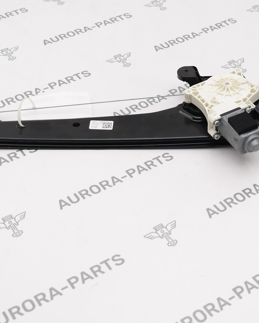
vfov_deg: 29.0
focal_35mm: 65
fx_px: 623
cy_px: 118
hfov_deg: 23.4
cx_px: 172
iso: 100
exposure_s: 1/100
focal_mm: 22
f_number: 4
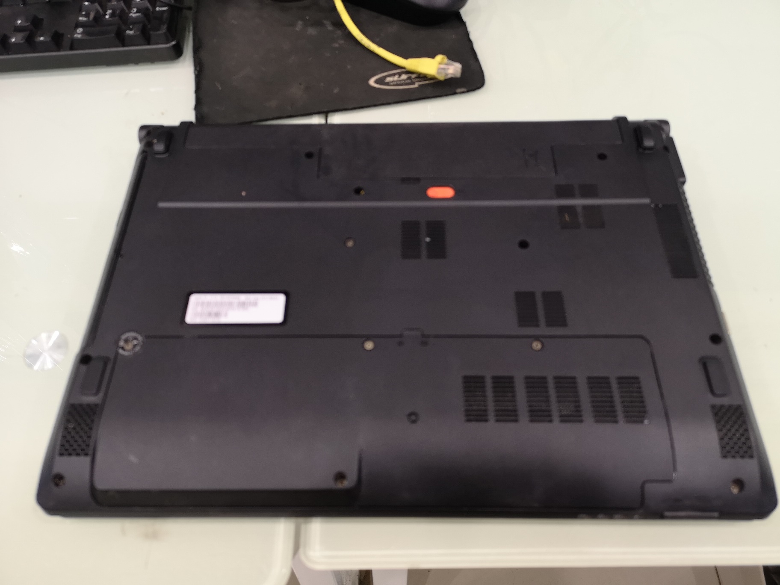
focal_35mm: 27
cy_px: 292
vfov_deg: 51.4
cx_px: 390
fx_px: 608
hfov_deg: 65.3
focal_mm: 3.95
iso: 160
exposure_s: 1/33.3
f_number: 1.8
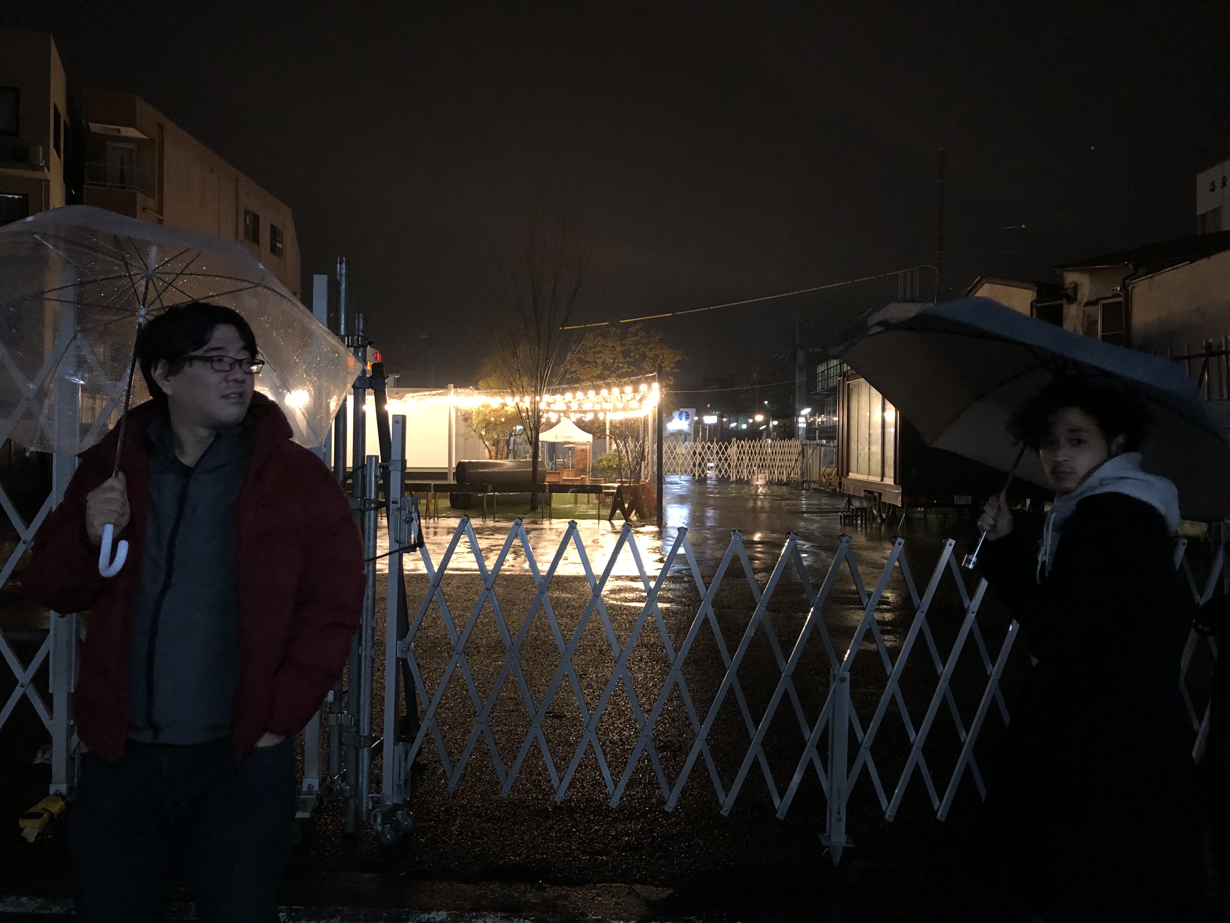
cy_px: 462
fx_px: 995
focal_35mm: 28
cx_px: 615
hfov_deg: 63.4
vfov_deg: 49.7
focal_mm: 3.99
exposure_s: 1/50
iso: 400
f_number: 1.8
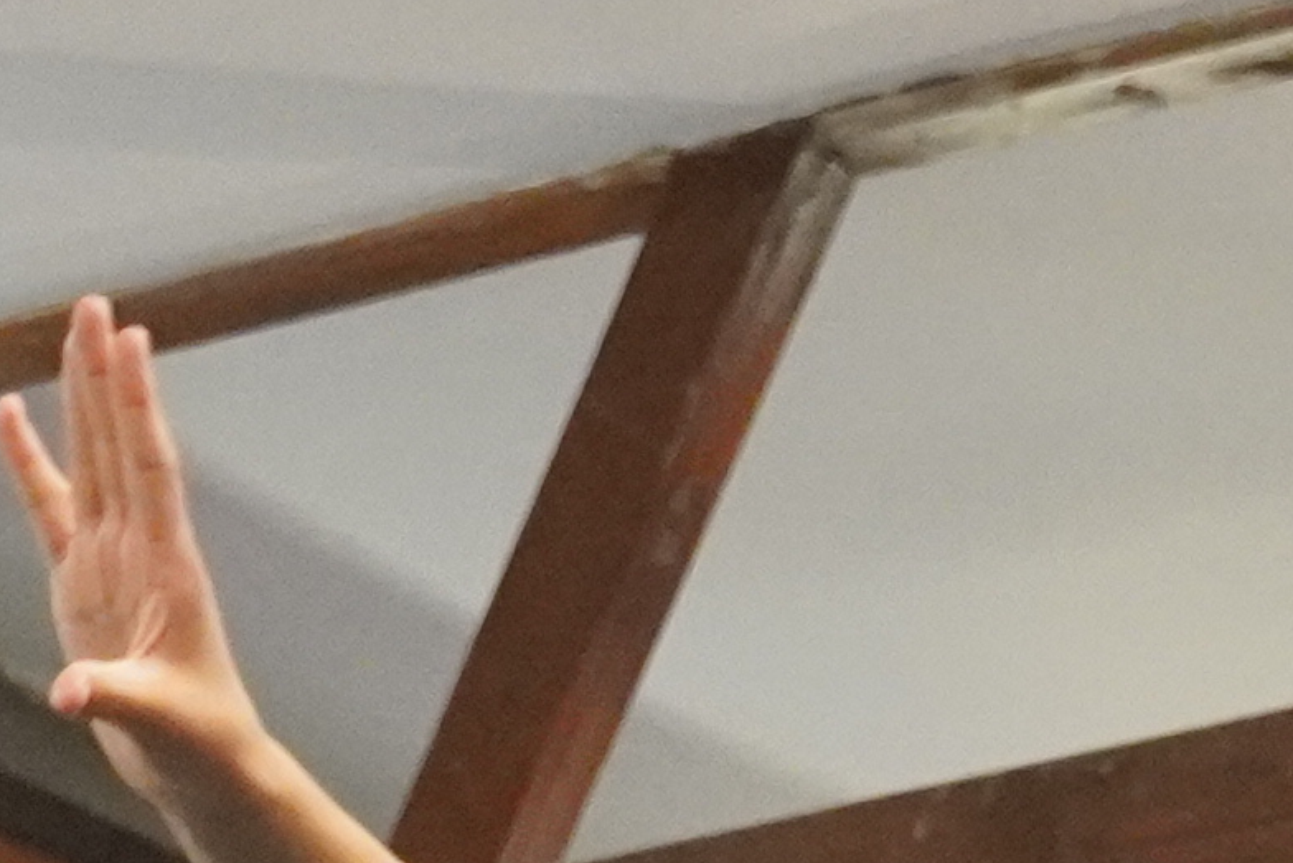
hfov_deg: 6.6
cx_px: 874
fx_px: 11129
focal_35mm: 310
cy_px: 2822
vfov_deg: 4.2
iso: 4000
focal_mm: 27
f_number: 4.5
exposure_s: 1/160
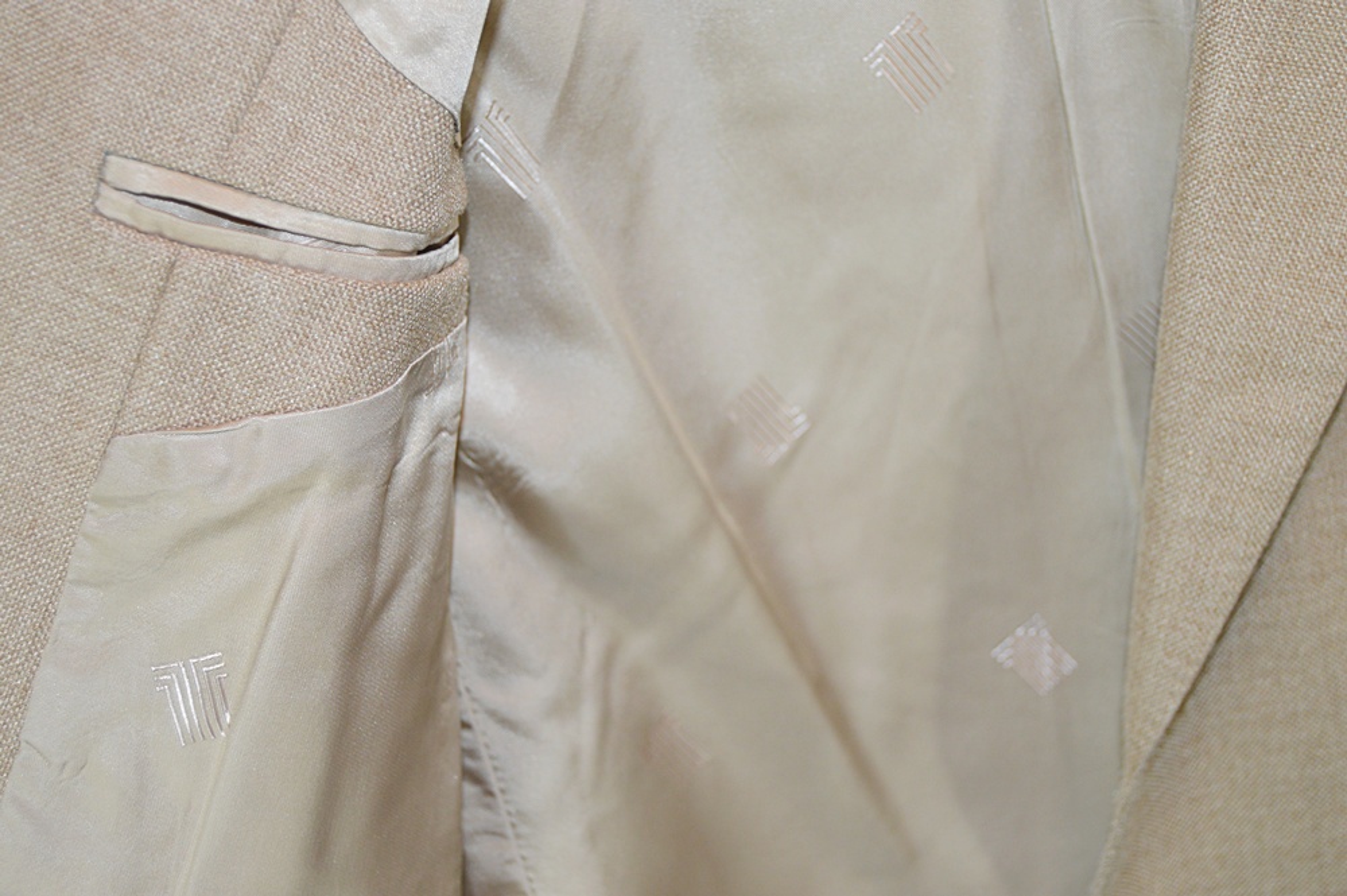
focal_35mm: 60
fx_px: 2243
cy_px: 448
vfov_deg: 22.6
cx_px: 674
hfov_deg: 33.4
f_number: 5
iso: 560
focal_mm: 40
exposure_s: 1/60
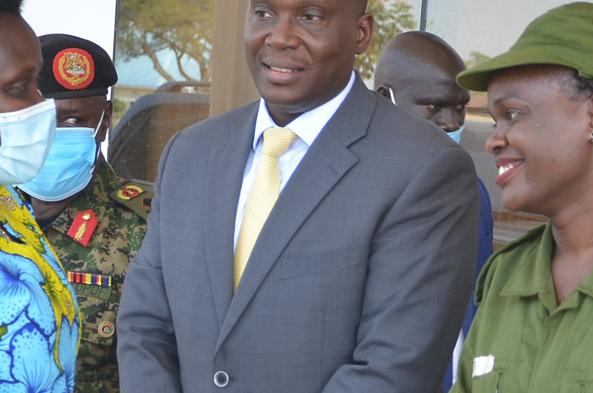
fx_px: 2705
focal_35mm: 165
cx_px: 232
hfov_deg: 12.5
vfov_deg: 8.3
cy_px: 331
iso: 250
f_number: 4.5
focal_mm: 35
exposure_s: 1/160
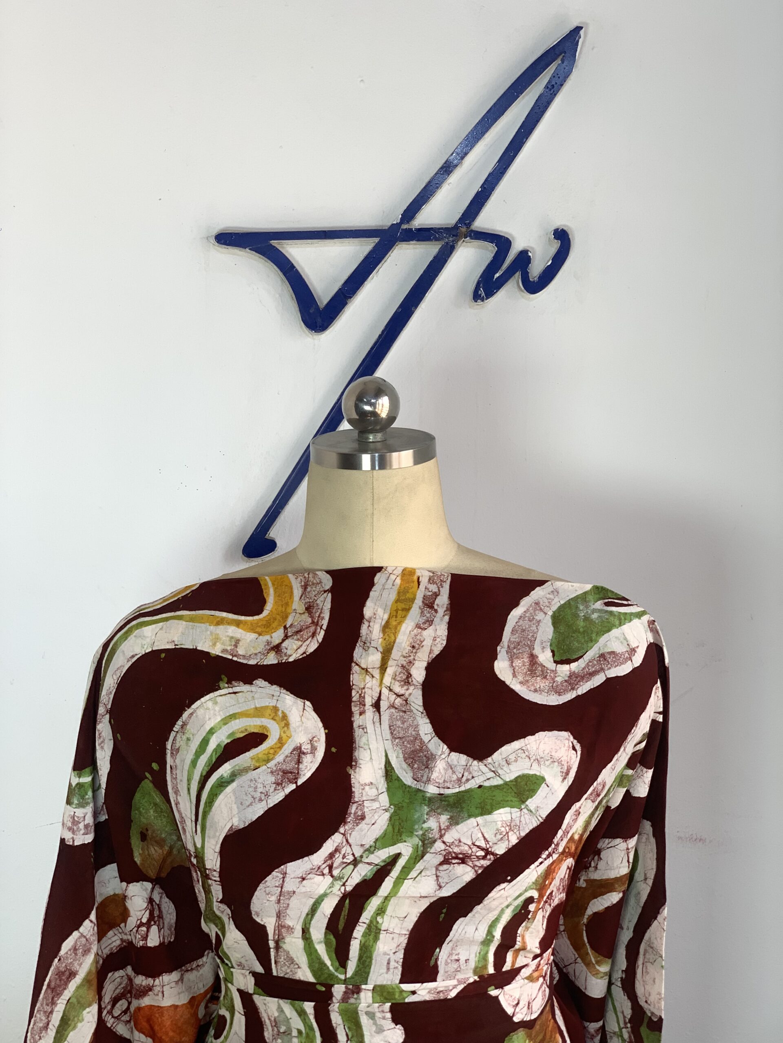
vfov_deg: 36.8
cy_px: 522
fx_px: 1568
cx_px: 392
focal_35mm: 52
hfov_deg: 28.0
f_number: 2.4
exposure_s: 1/95
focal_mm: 6
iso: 50
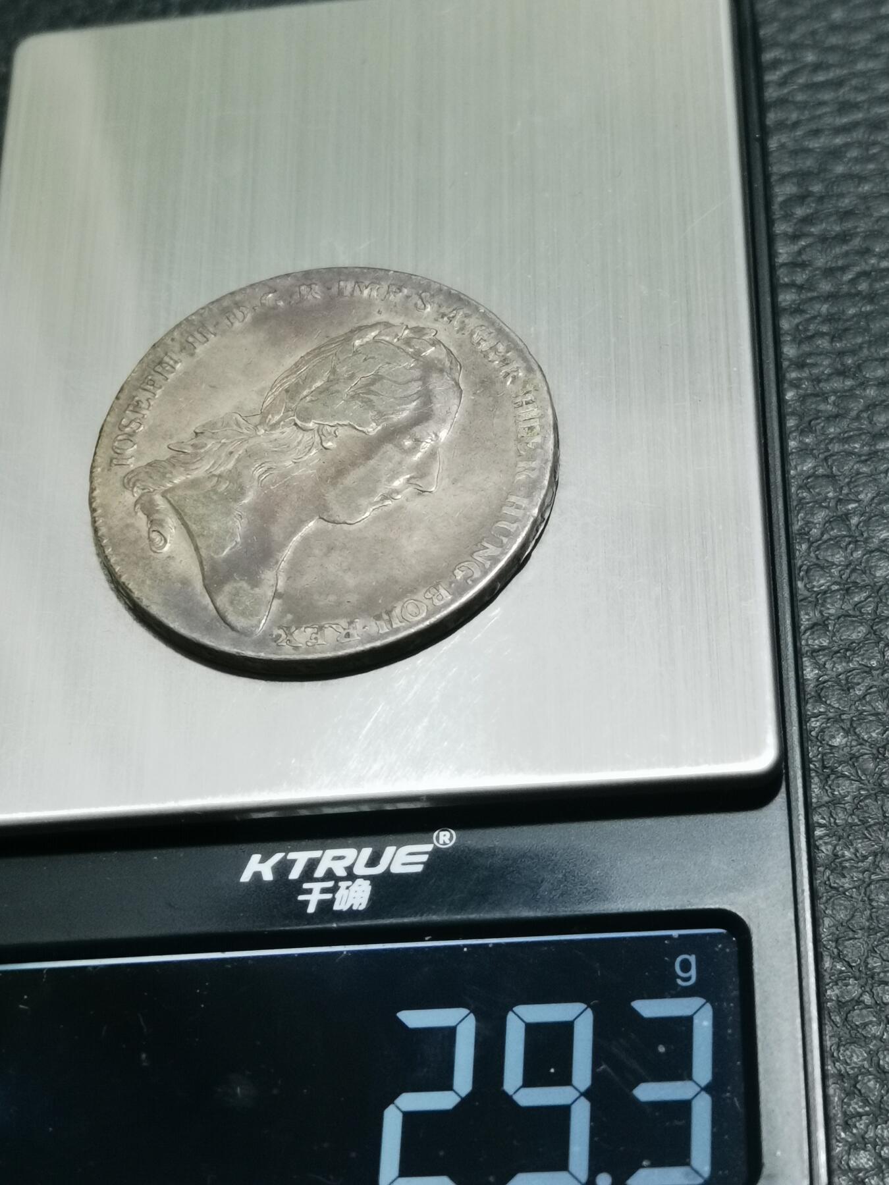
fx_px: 2226
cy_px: 592
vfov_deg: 29.8
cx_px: 444
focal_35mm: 65
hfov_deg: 22.6
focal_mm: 6.67
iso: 200
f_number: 1.9
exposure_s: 1/100
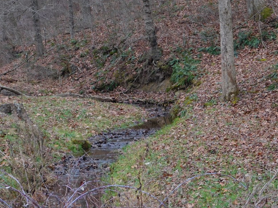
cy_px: 123
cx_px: 146
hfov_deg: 19.3
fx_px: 819
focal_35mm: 102
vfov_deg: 14.5
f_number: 4.4
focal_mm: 14.2
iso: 125
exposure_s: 1/40
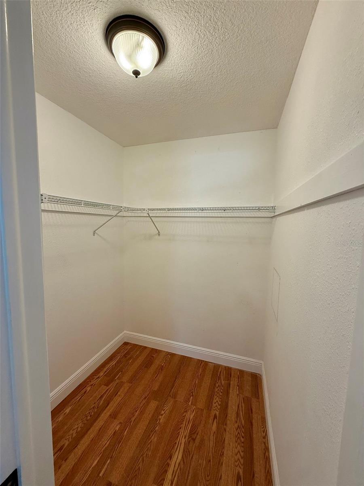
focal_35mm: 14
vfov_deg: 102.1
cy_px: 243
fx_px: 196
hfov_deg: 85.7
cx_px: 182
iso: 250
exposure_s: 1/120
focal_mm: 2.22
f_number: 2.2
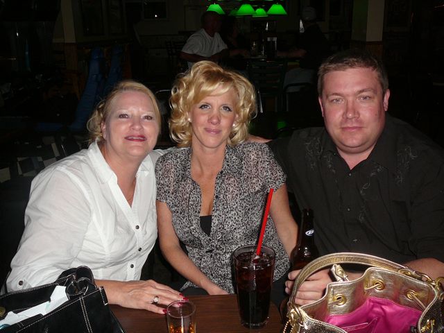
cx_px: 222
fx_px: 449
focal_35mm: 35
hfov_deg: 52.6
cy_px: 166
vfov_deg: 40.7
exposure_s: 1/30
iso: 125
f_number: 2.8
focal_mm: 5.2
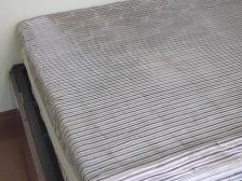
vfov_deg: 16.9
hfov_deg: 21.4
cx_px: 323
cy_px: -55
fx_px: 573
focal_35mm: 82
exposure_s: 1/50
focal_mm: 5.52
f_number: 1.9
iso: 1706
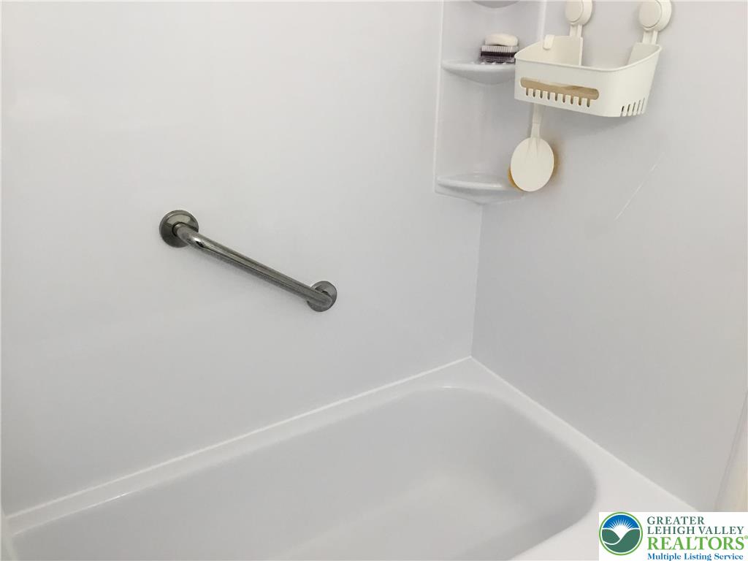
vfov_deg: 45.4
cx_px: 374
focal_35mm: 31
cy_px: 280
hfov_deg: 58.4
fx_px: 670
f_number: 2.4
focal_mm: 3.3
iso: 40
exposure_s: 1/30
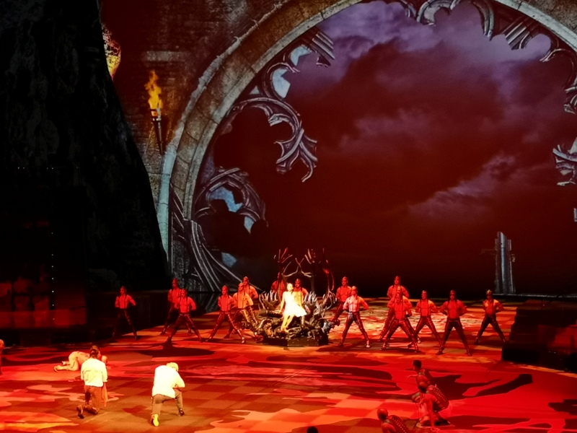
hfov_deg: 29.4
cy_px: 216
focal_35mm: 66
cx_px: 288
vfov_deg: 22.3
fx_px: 1100
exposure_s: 1/20
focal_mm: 3.95
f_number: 1.8
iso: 500
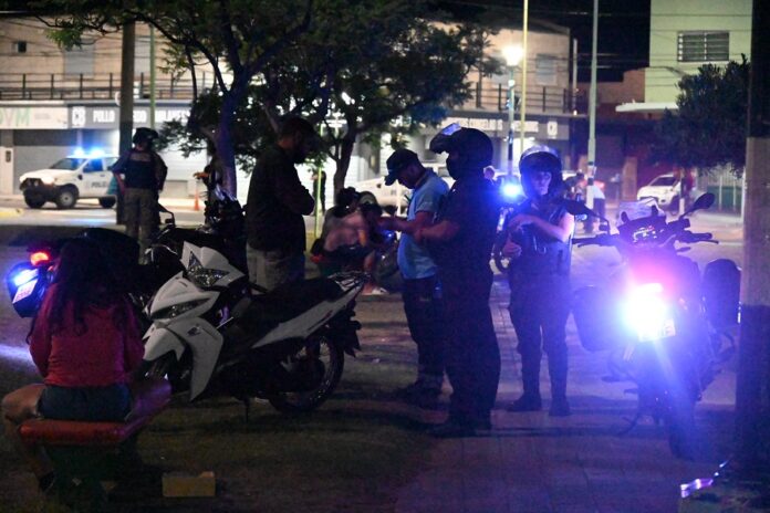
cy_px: 256
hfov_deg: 21.0
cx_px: 385
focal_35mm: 97
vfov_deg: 14.1
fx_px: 2075
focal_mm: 97
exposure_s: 1/125
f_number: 6.3
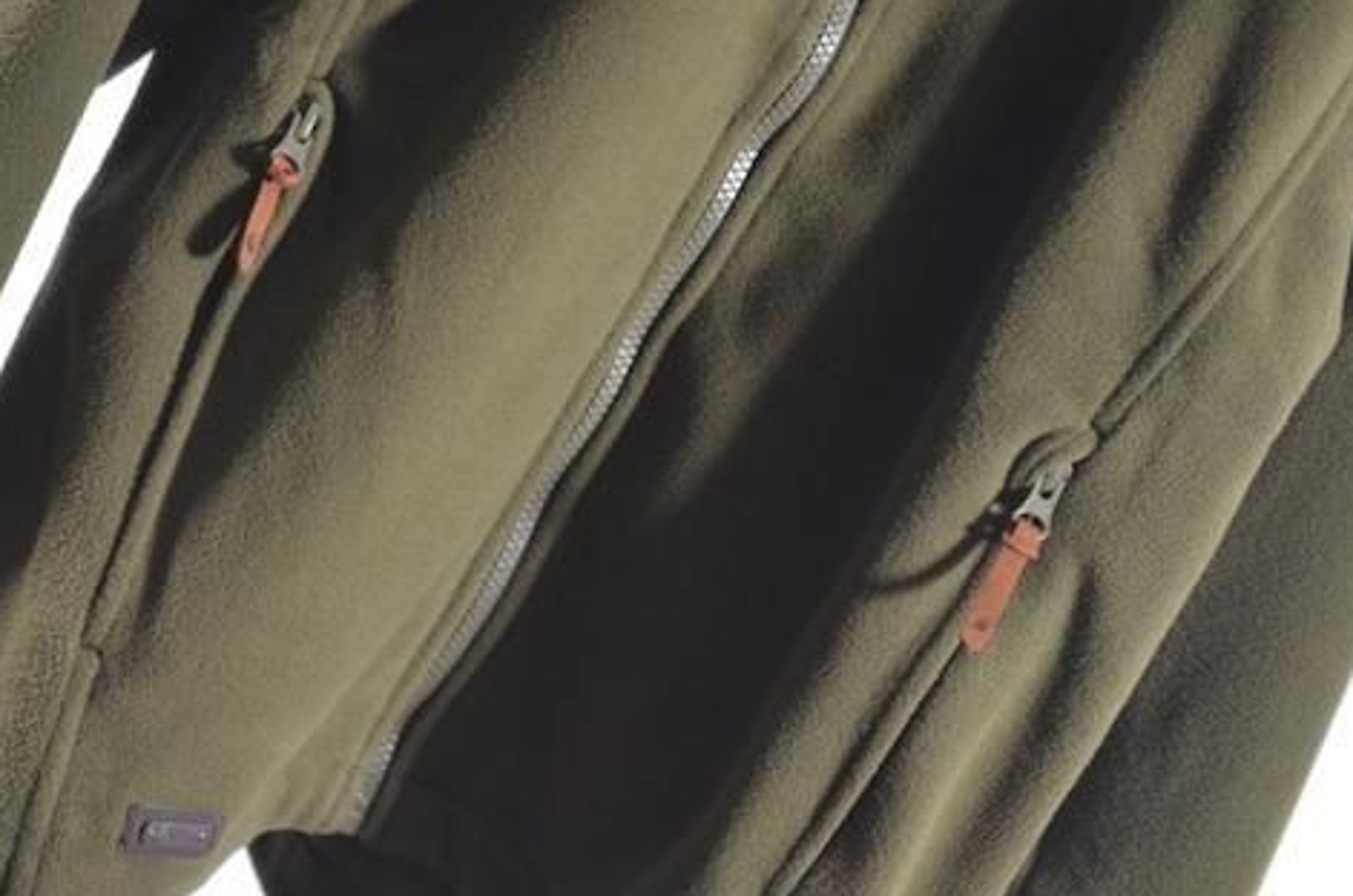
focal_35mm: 102
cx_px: 451
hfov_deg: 20.0
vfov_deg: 13.3
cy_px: 750
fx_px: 3826
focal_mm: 40
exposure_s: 1/40
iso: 800
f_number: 3.2
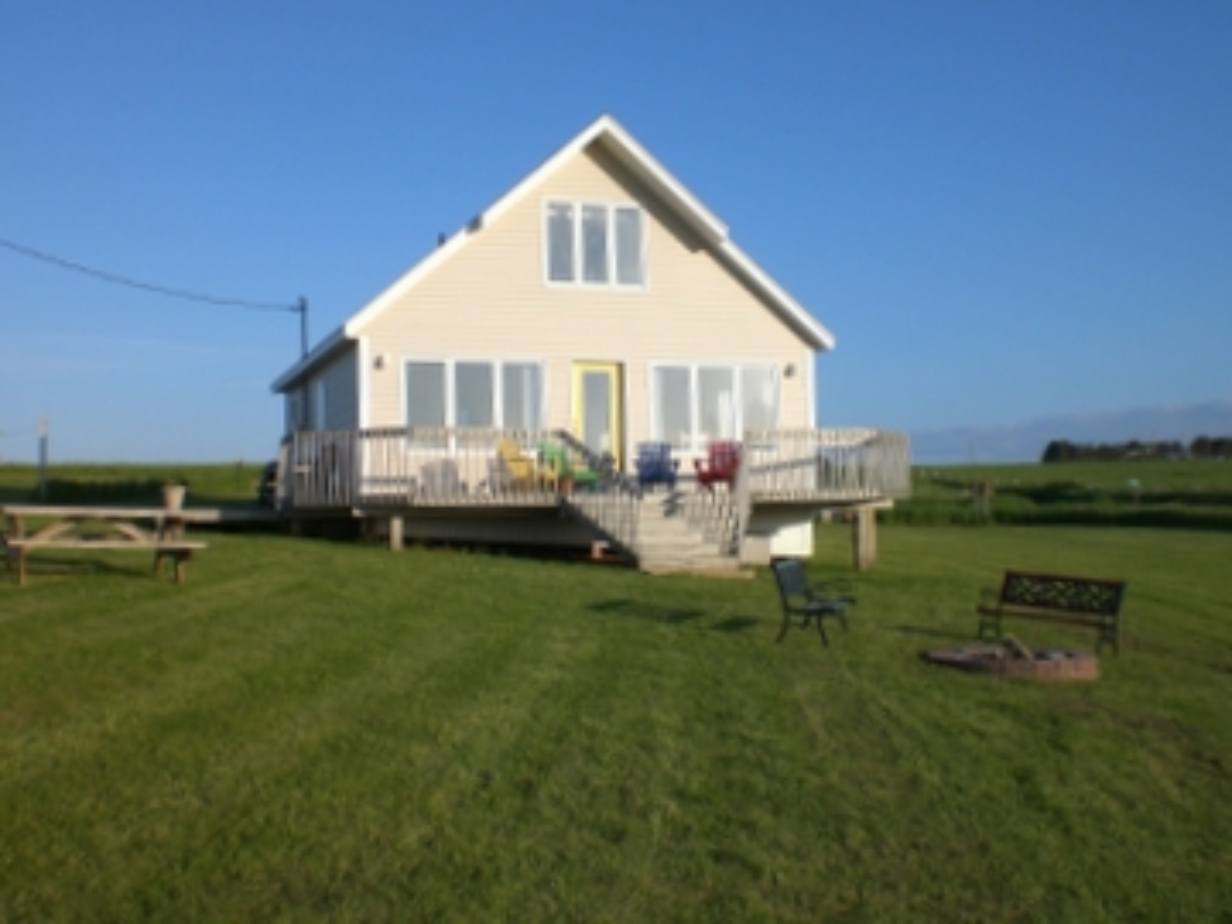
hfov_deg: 49.0
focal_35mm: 38
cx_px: 616
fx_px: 1352
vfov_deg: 37.7
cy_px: 462
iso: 50
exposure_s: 1/500
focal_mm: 6.3
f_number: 4.4
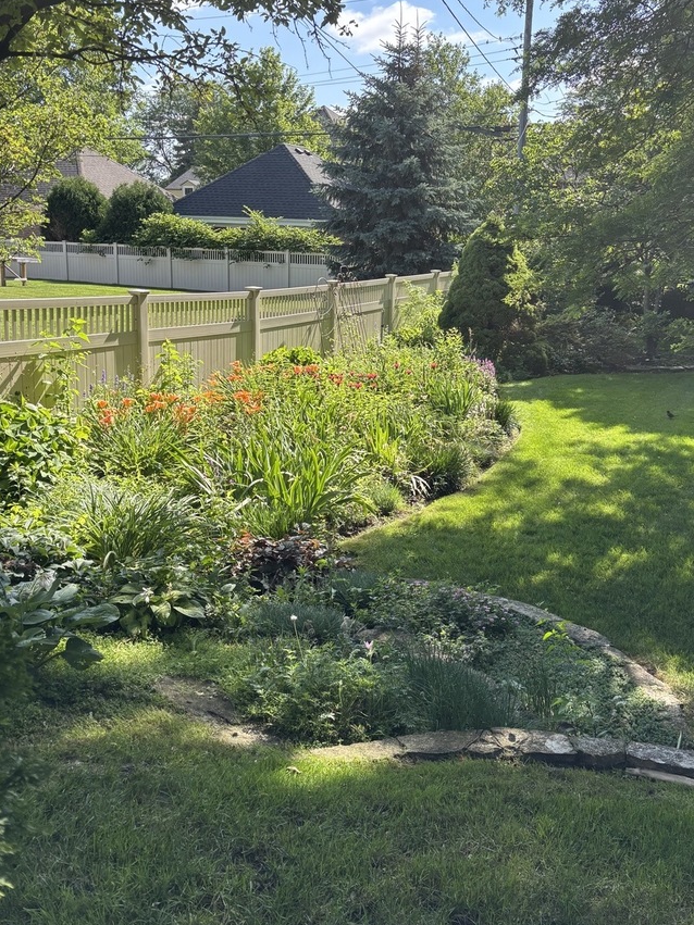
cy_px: 439
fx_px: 882
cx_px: 369
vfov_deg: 55.3
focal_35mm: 33
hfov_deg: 42.9
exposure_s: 1/811
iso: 50
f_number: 1.6
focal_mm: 5.96
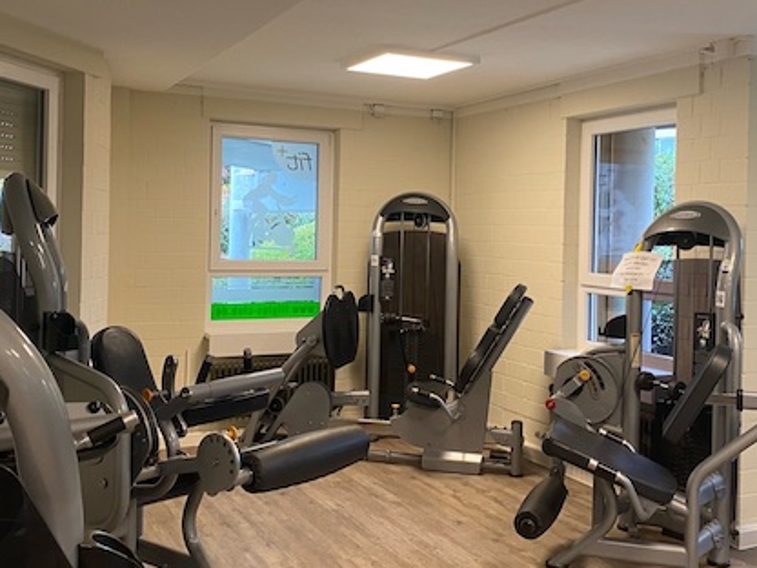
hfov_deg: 46.8
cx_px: 399
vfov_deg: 35.8
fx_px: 875
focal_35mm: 40
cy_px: 222
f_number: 1.8
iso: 125
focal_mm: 4.25
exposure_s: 1/50
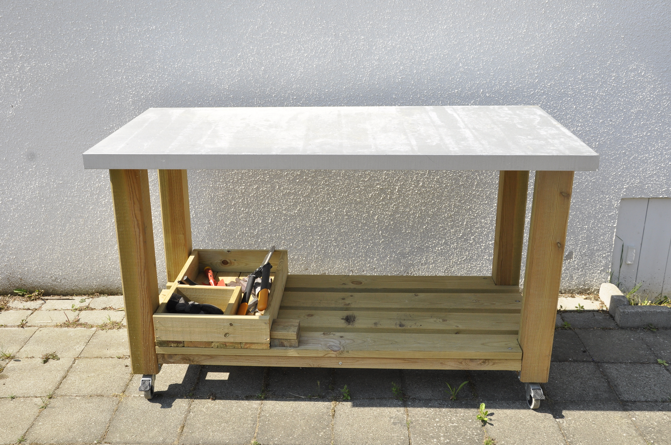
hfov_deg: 53.2
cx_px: 336
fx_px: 670
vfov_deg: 36.8
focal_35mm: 36
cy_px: 222
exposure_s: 1/400
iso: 400
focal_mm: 24
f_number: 10
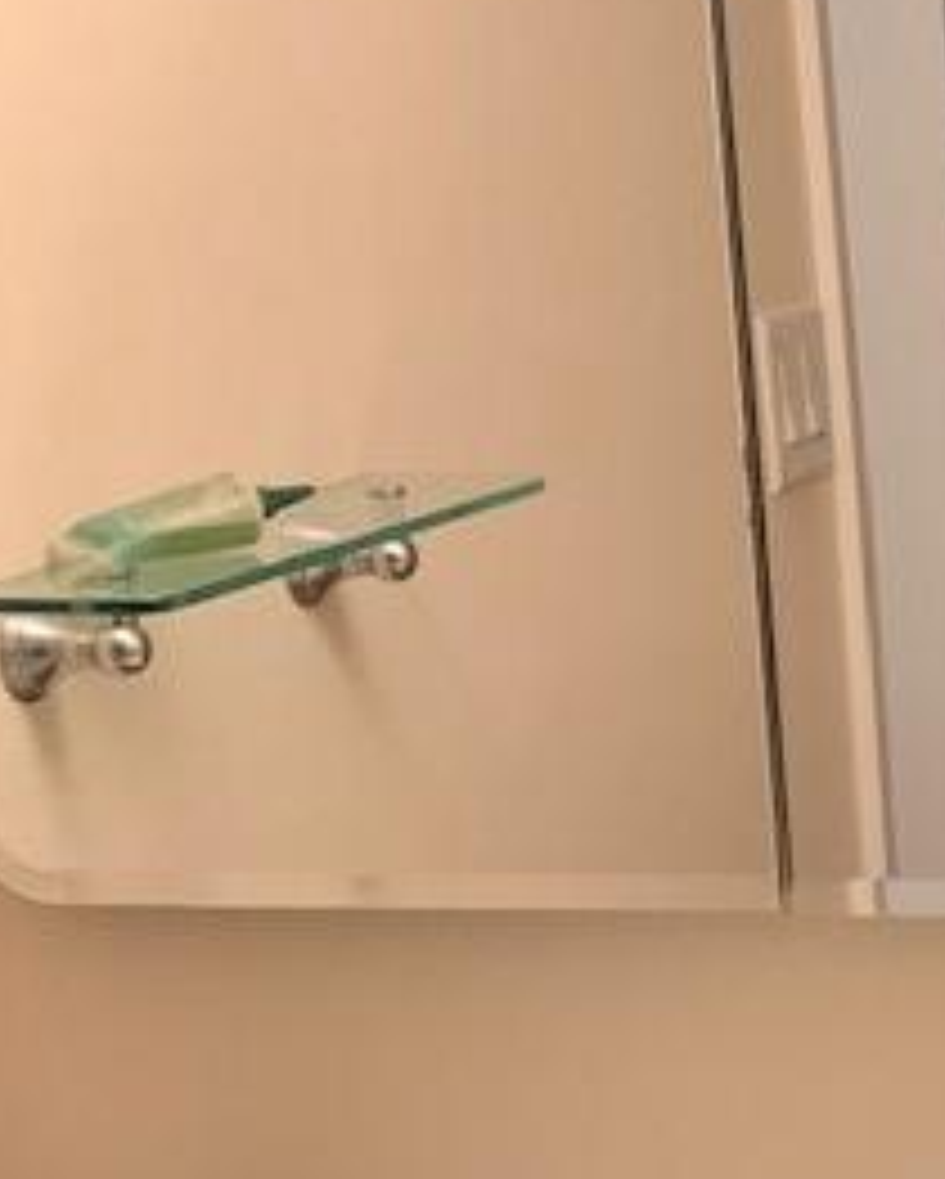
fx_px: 4330
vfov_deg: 15.3
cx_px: 1048
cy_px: 1156
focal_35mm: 124
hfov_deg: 12.2
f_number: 2.4
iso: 160
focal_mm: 6
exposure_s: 1/60
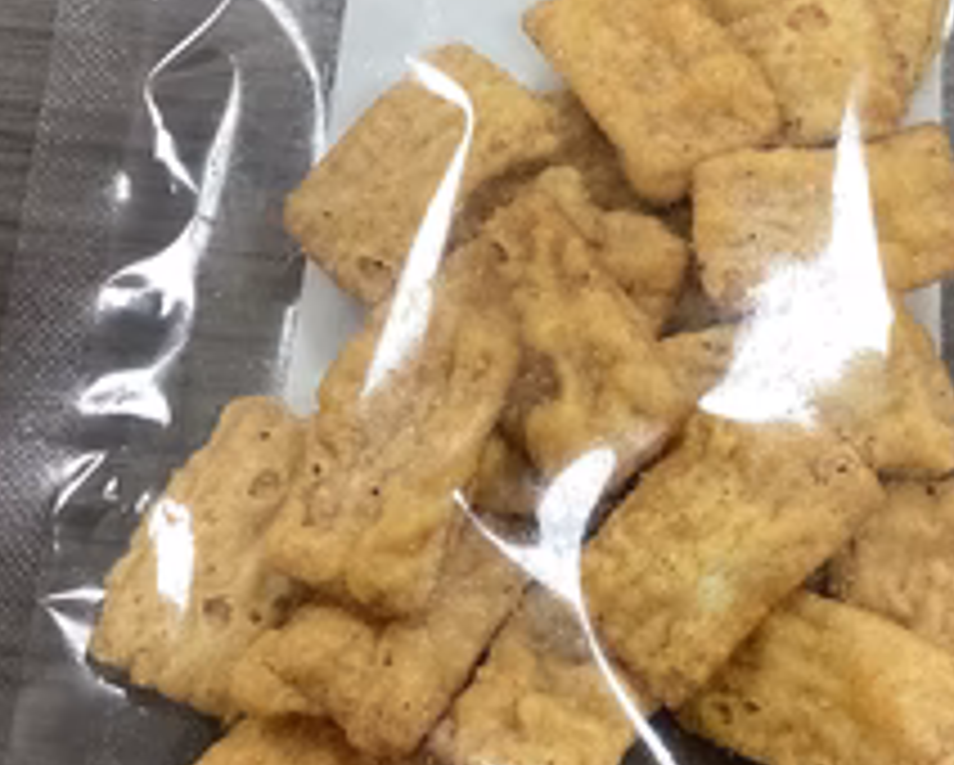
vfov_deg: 26.7
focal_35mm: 57
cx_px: 652
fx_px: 1611
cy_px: 360
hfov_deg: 32.7
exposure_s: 1/60
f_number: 2.4
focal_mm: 3.3
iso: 50
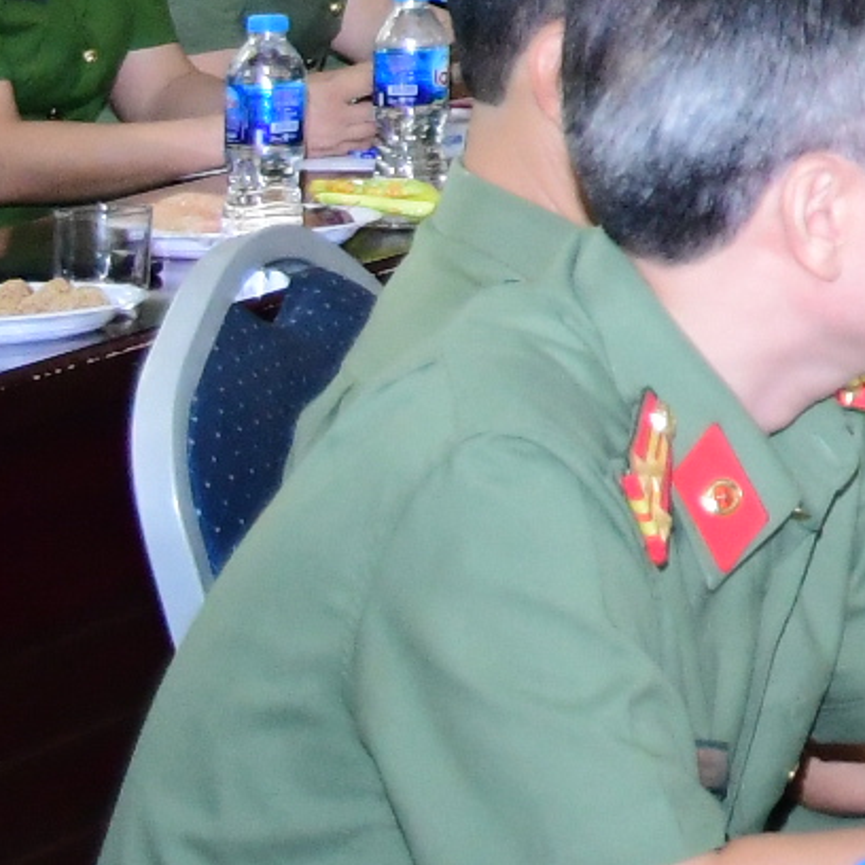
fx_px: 6389
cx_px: 2941
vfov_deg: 7.5
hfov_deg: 6.7
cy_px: -755
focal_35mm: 226
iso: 2000
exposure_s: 1/200
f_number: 5
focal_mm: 26
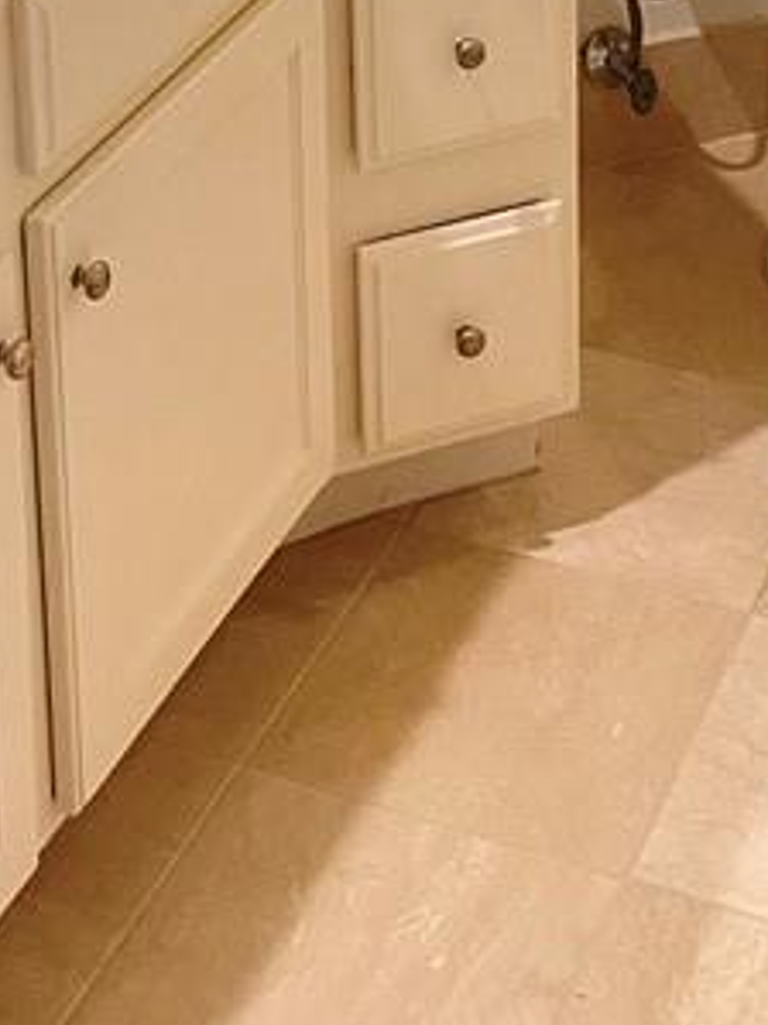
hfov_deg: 16.5
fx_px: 2635
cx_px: 535
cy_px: -593
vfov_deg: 18.9
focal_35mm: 89
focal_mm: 4.25
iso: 250
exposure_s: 1/60
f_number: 1.8
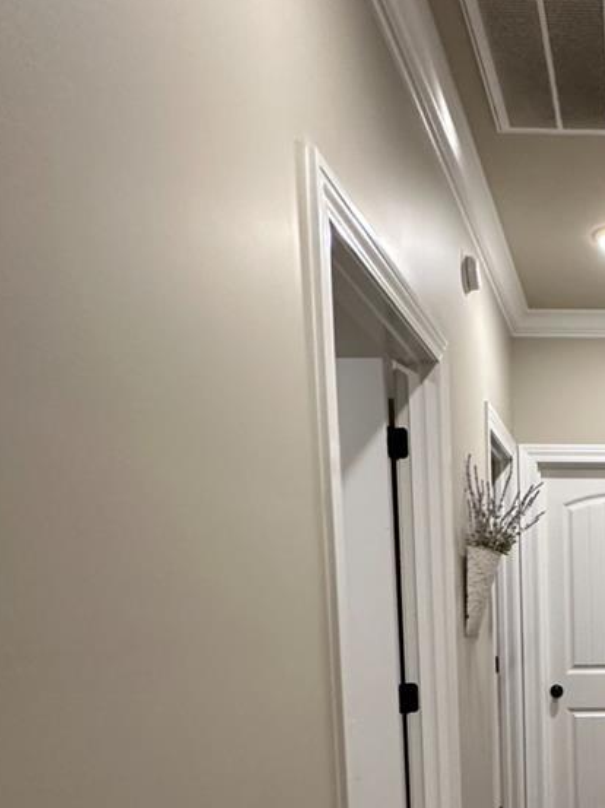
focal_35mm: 38
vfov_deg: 45.0
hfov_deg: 32.9
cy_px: 712
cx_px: 671
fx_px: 887
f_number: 2.2
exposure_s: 1/60
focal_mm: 2.22
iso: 250
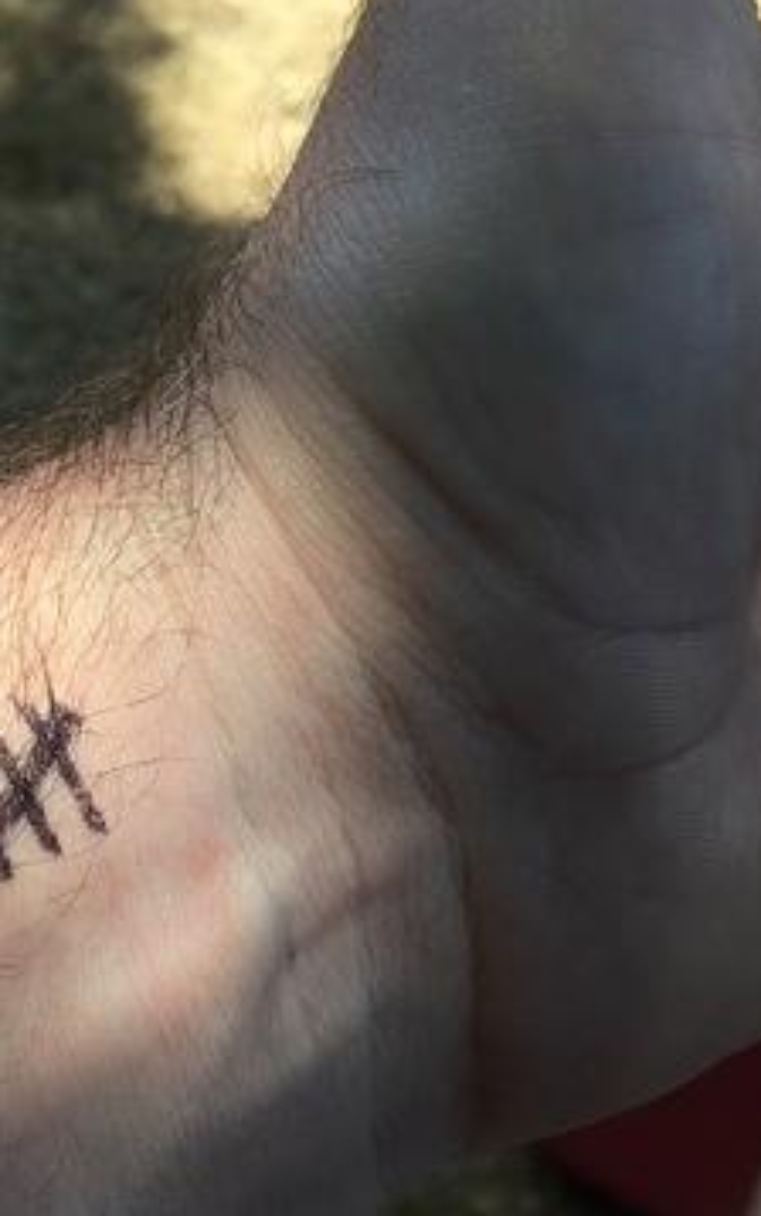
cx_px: 105
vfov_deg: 36.8
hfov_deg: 23.1
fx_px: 1824
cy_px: 676
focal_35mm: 55
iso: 32
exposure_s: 1/746
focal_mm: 4.15
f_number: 2.2
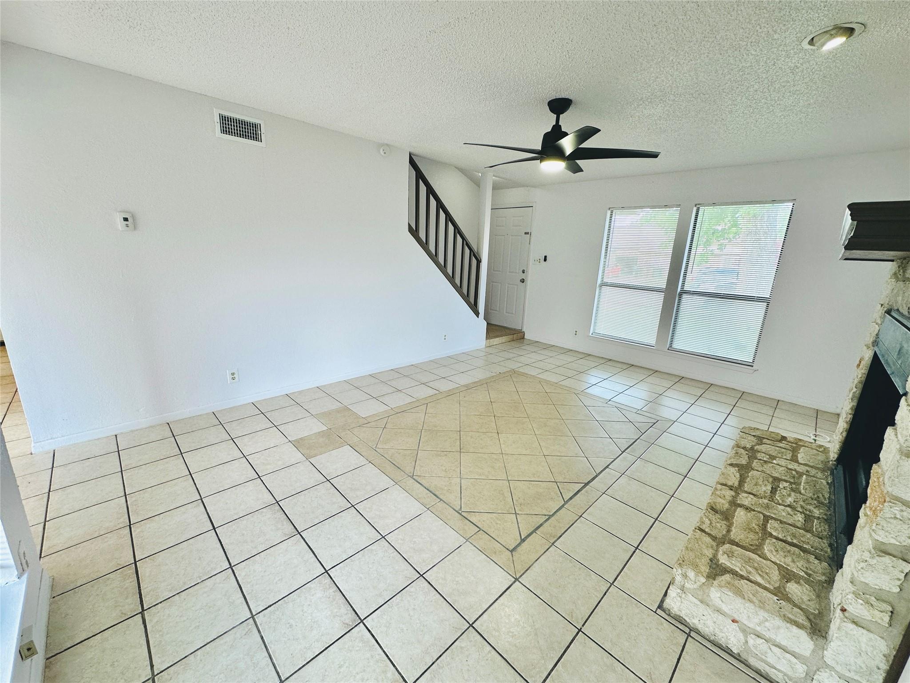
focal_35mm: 14
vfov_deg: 85.7
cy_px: 342
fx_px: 368
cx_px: 455
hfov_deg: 102.1
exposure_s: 1/120
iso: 125
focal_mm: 2.22
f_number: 2.2
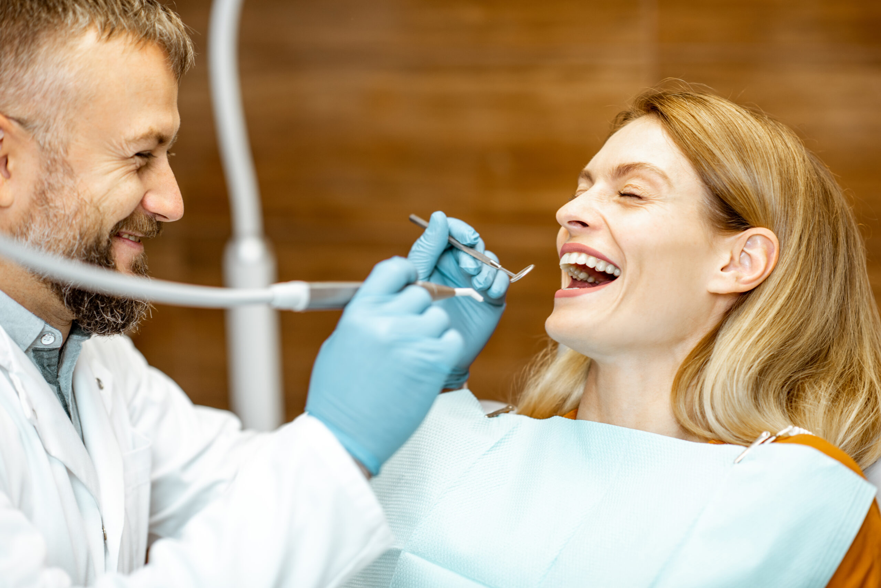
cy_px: 294
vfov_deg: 16.1
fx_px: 2081
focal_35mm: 85
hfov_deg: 23.9
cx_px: 440
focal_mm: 85
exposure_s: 1/200
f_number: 2.2
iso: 250
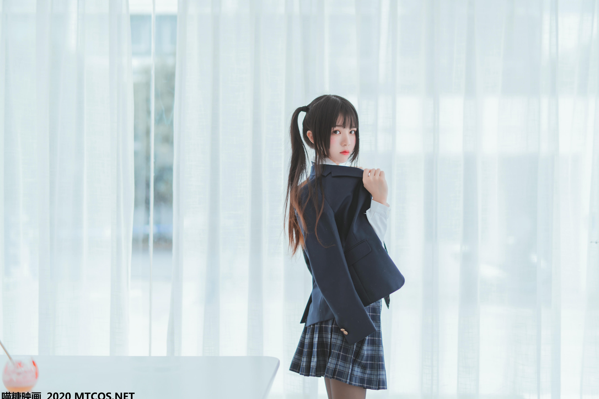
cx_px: 305
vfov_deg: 26.5
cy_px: 201
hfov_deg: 38.9
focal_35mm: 51
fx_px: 848
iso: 100
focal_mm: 50
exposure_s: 1/250
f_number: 1.4
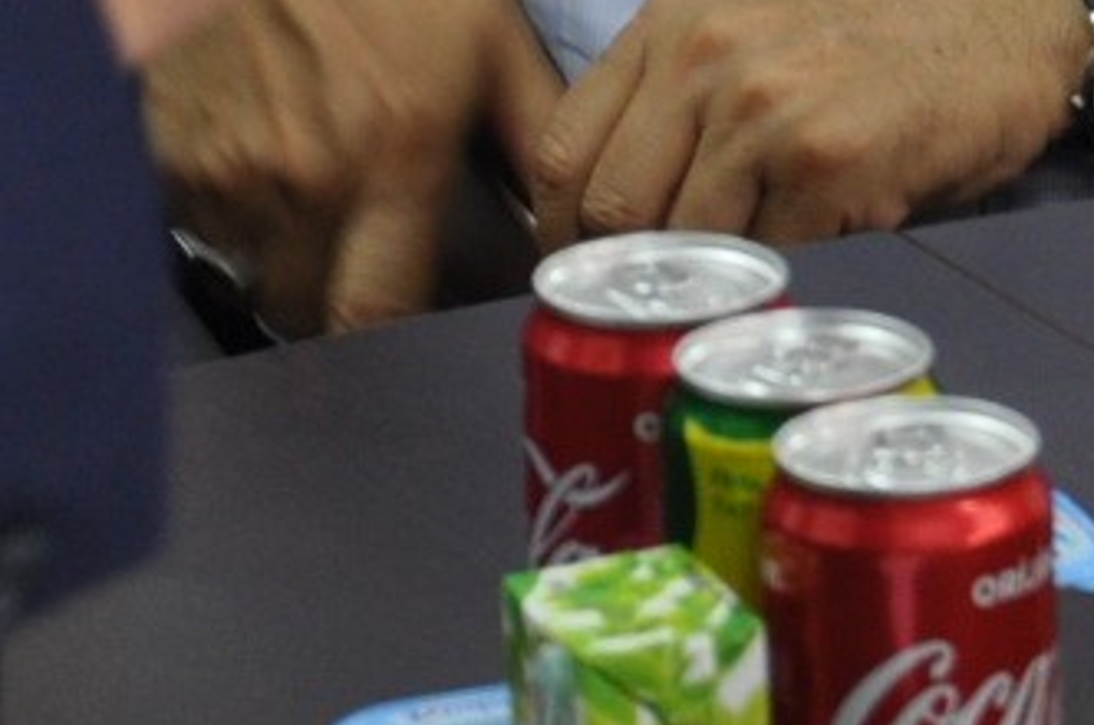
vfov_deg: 3.4
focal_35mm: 388
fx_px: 11768
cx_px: 923
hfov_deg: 5.3
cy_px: -1562
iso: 400
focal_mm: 40
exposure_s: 1/25
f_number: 4.8
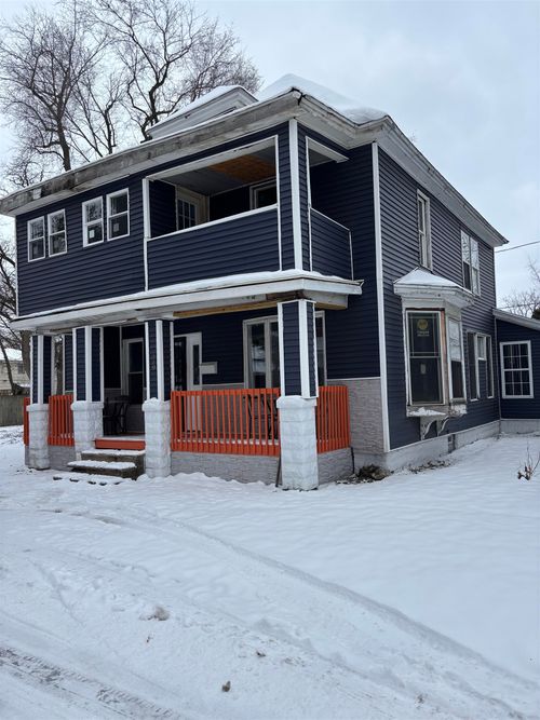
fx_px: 541
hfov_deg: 53.0
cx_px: 270
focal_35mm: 26
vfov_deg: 67.3
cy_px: 360
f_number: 1.6
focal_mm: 5.96
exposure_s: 1/1190
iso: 50
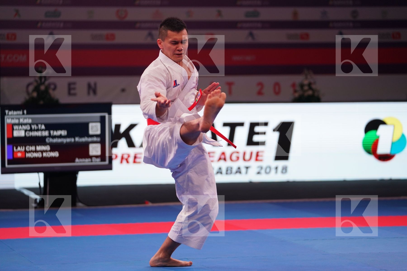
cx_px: 204
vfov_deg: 10.3
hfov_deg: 15.4
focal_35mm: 133
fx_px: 1504
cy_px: 136
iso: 1000
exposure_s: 1/500
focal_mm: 133
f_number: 2.8
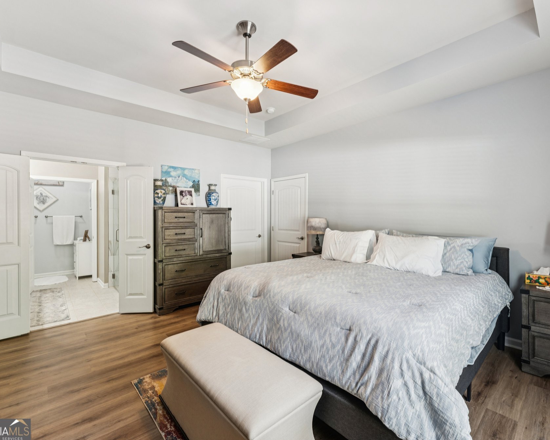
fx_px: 260
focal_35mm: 16
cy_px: 218
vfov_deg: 80.4
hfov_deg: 92.9
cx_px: 299
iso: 320
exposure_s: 1/8
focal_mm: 14
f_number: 8
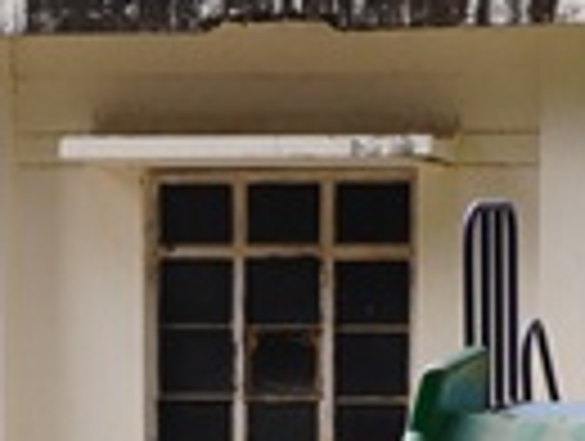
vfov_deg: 8.1
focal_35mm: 177
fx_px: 2997
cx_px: 410
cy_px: 842
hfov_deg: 11.1
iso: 100
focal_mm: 16
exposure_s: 1/80
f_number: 9
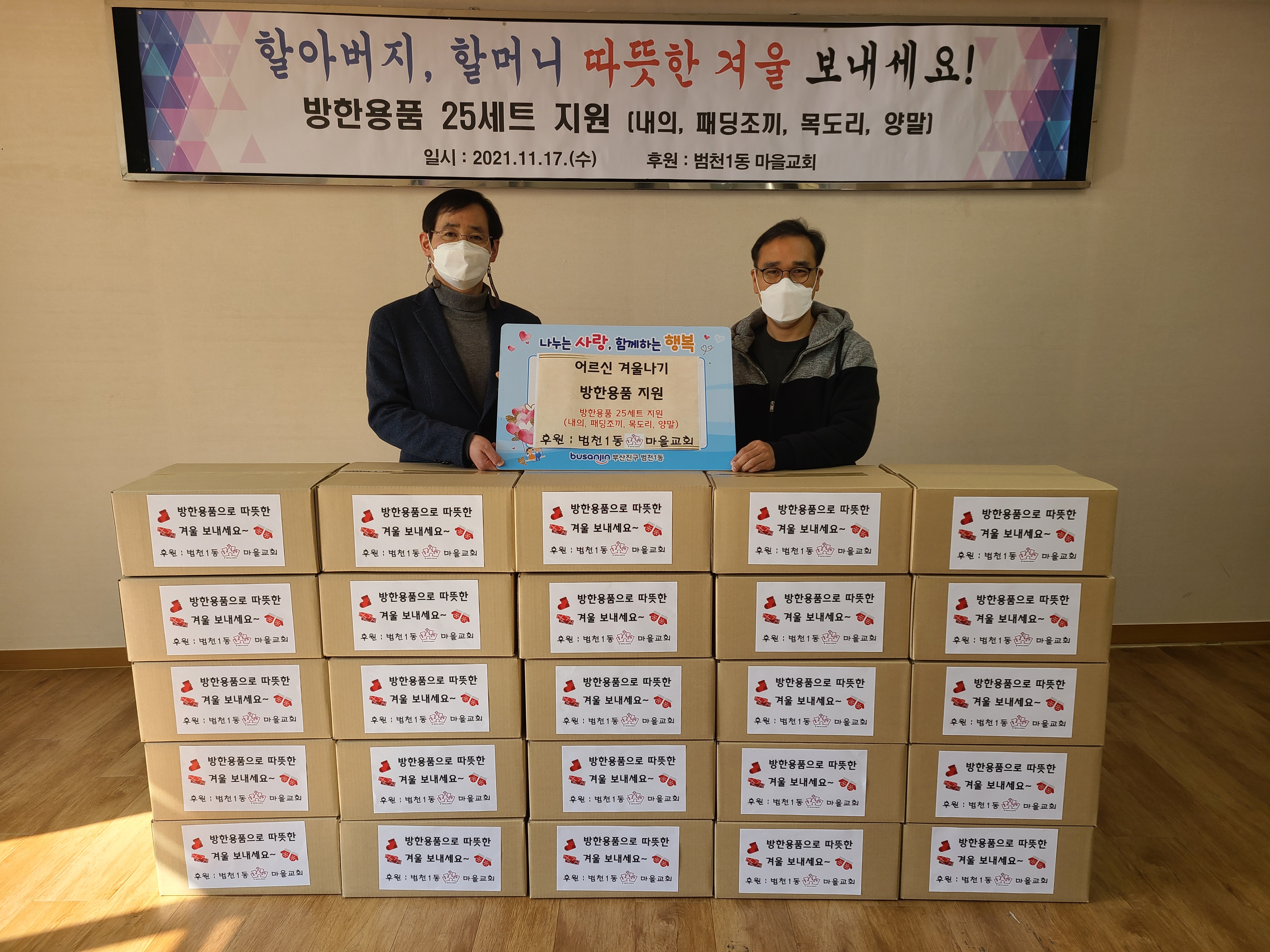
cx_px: 635
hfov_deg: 67.3
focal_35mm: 26
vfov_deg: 53.1
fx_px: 954
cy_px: 476
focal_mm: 5.4
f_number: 1.8
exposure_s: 1/135
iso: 40
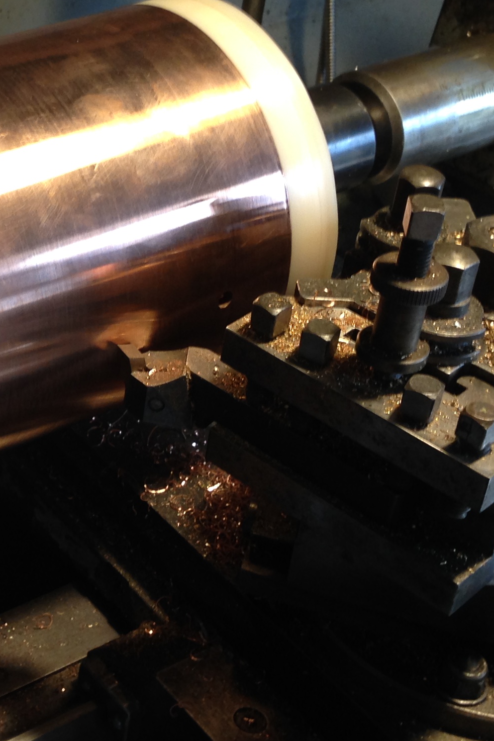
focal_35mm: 76
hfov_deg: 17.4
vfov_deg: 26.6
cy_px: 318
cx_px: -34
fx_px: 1564
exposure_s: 1/20
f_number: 2.4
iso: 50
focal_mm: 4.12
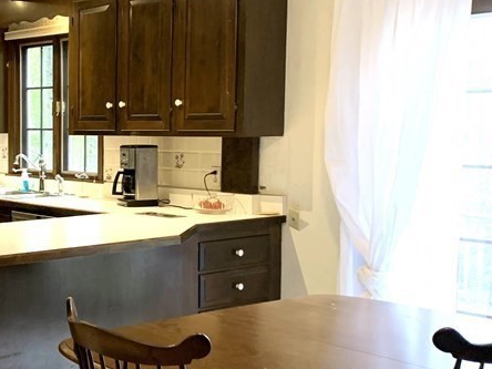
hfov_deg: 30.7
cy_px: 201
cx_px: 43
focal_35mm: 60
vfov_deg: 24.4
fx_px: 853
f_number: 1.8
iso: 160
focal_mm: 4.25
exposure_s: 1/60
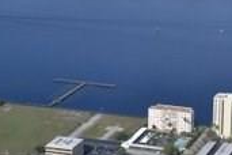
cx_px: 292
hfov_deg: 14.6
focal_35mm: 135
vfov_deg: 10.2
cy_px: 73
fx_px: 870
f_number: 9
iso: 100
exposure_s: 1/320
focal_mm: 32
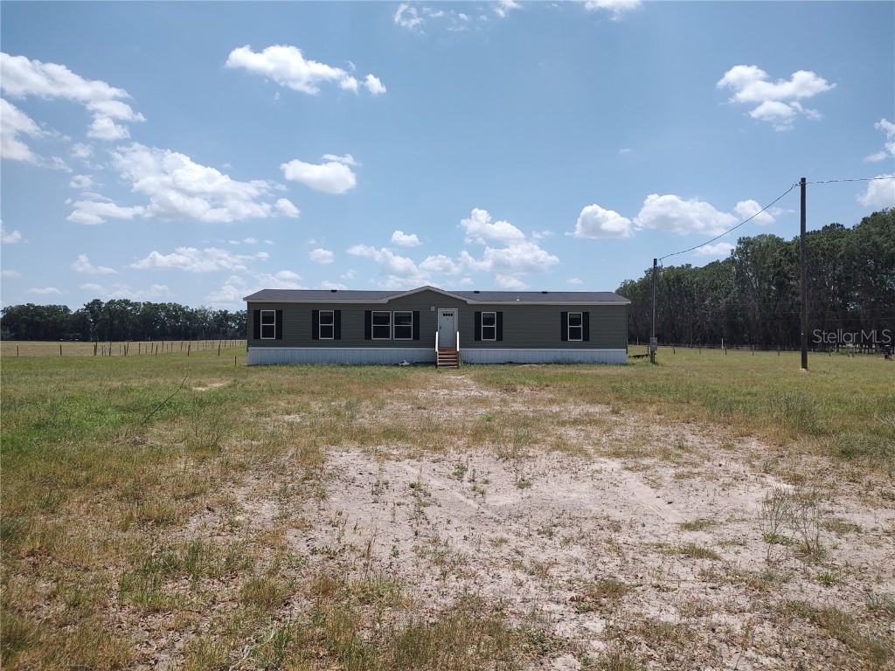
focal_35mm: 24
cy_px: 336
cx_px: 448
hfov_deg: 71.6
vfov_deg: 56.8
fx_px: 621
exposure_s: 1/847
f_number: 1.9
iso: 100
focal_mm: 5.88
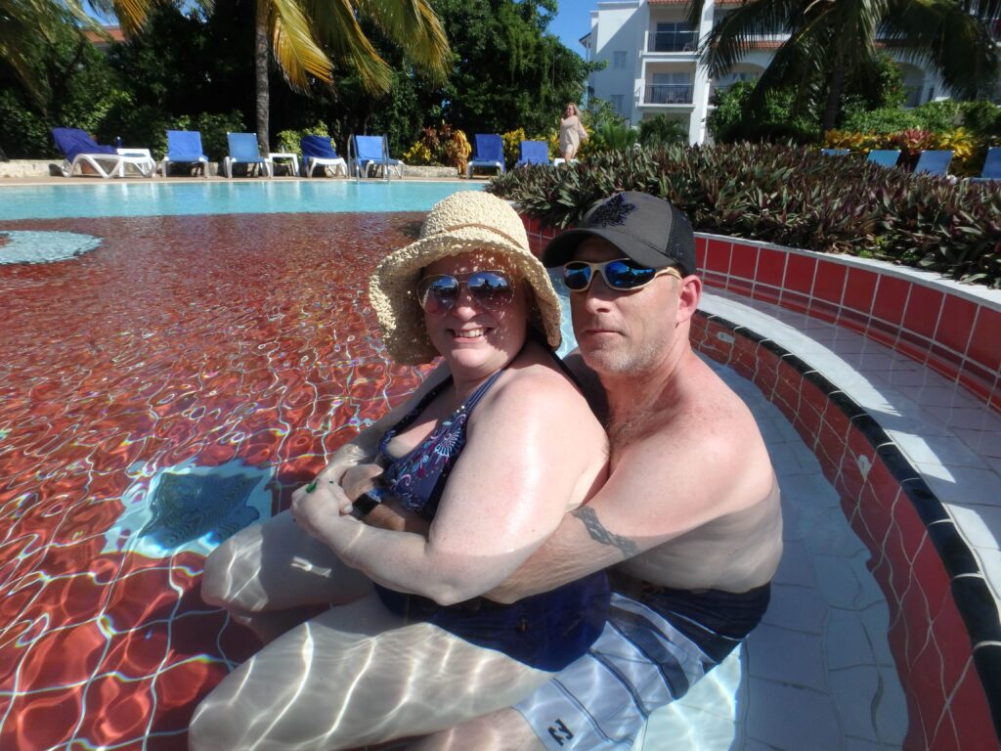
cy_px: 376
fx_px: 607
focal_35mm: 21
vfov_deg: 63.4
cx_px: 500
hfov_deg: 79.0
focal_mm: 3.7
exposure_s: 1/800
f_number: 6
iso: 125
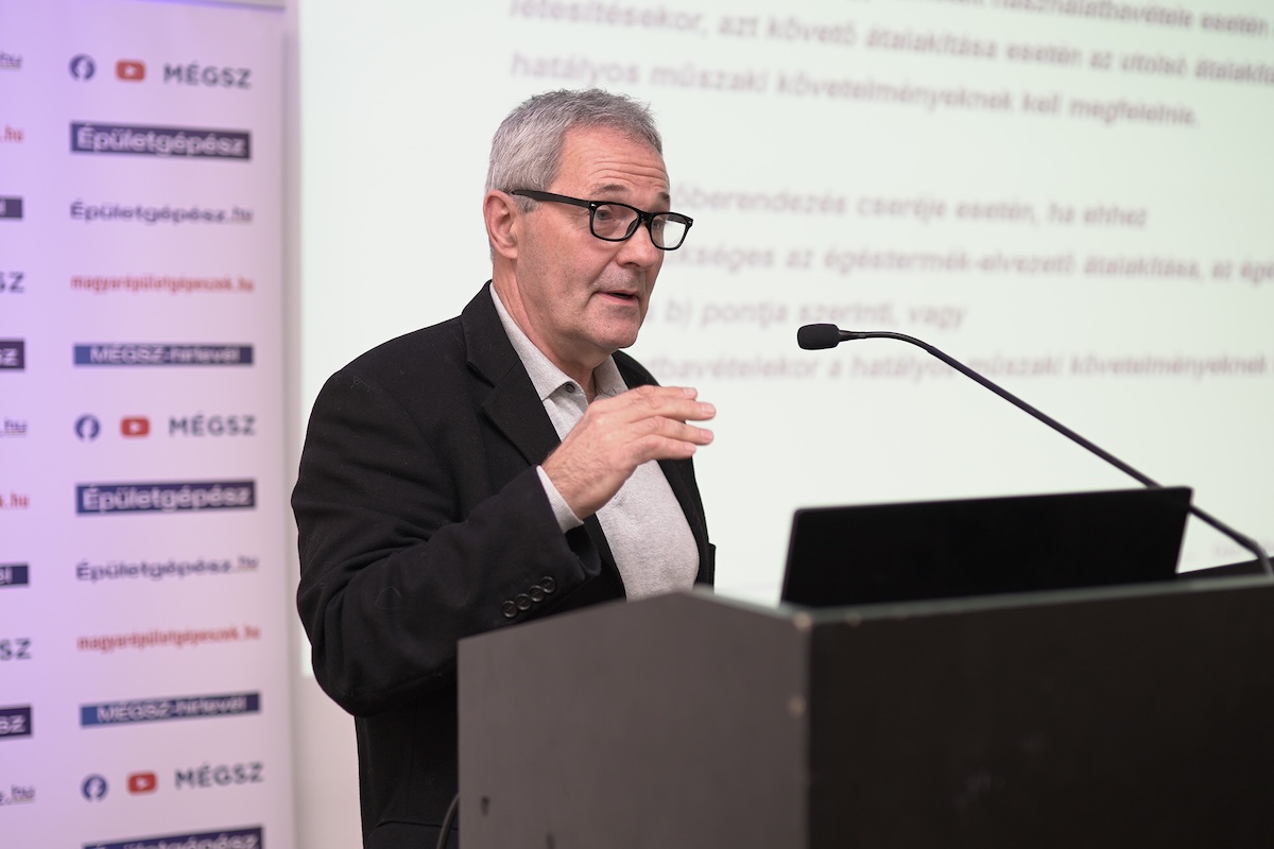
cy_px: 424
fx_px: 1840
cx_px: 637
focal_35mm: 52
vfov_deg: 26.0
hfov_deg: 38.2
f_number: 1.8
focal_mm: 35
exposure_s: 1/125
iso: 160
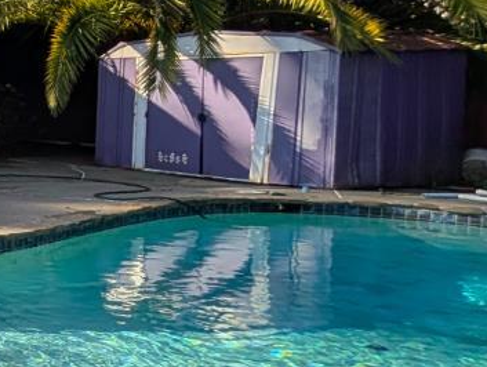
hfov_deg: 19.0
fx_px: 719
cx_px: -505
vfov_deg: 28.5
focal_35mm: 51
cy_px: 133
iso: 52
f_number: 1.7
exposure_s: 1/3448
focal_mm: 2.02
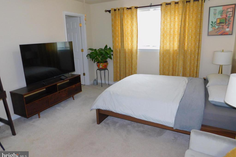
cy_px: 72
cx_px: 118
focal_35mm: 24
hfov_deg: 73.8
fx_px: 157
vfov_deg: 53.0
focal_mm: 4
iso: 200
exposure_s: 1/30
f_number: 3
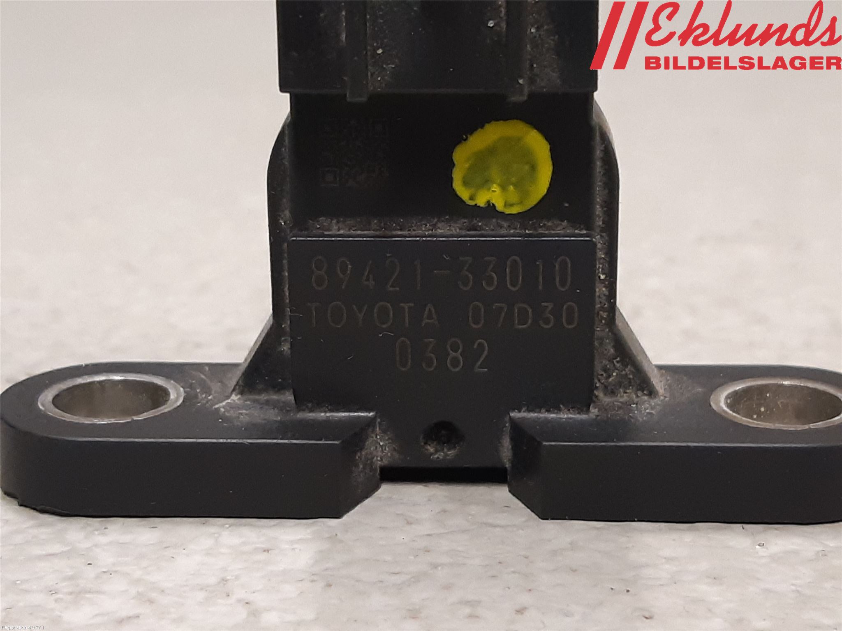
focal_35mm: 26
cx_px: 421
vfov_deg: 53.1
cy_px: 316
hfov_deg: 67.3
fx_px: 632
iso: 200
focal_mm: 3.93
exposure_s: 1/50
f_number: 1.7
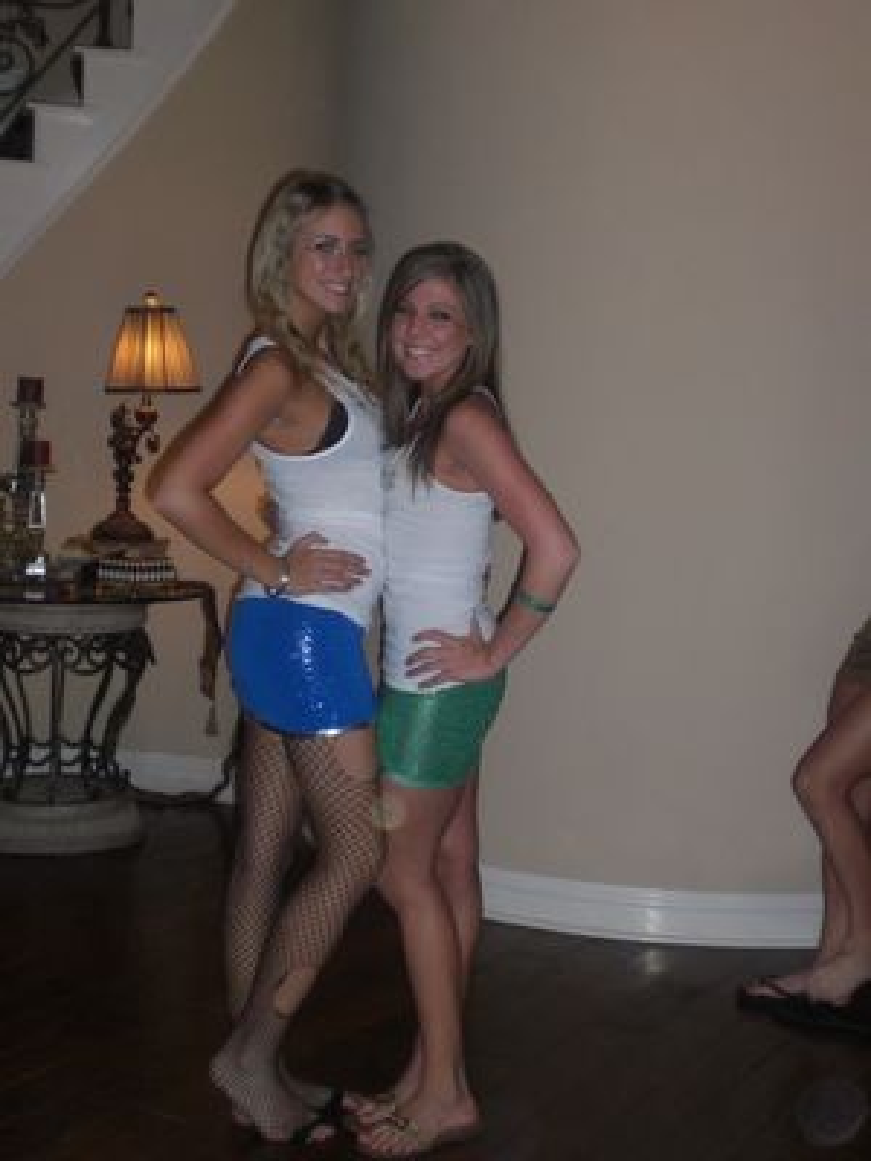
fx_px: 1711
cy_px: 580
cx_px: 436
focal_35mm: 51
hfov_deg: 28.6
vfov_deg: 37.5
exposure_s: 1/60
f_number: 3.6
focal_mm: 8.44
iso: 200
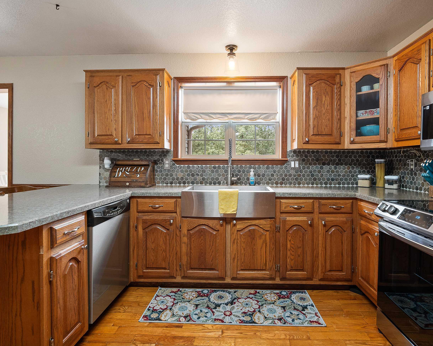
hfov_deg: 83.2
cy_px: 167
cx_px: 228
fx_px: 243
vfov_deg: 70.8
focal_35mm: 19
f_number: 5.6
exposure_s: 1/6
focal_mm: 16
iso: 1000
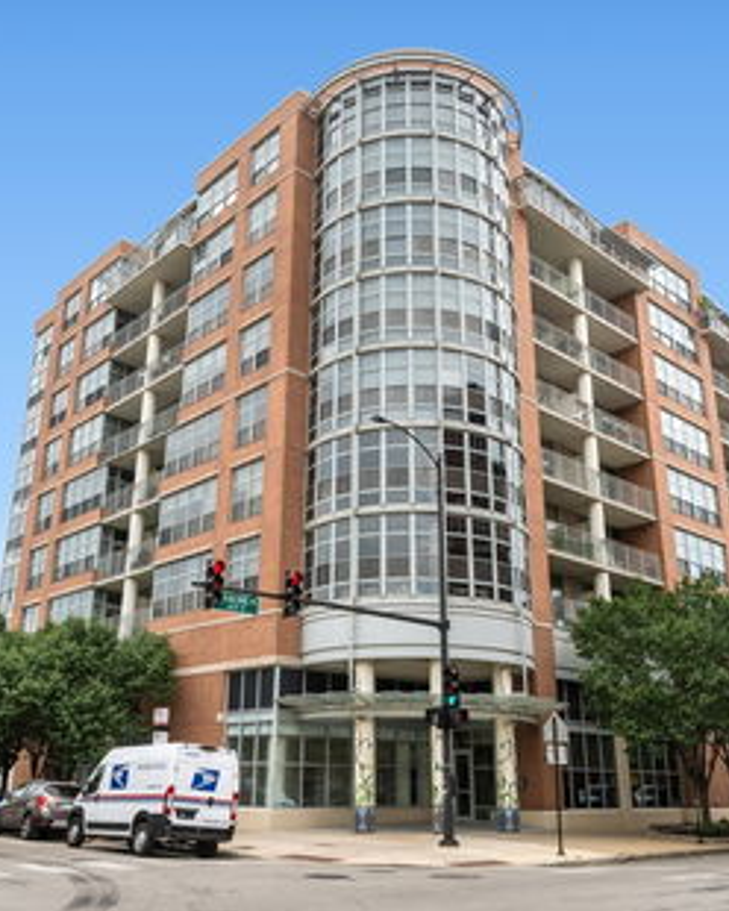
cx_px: 356
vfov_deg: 55.7
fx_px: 863
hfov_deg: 45.8
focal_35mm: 32
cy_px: 467
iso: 400
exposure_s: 1/1250
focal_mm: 22
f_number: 8
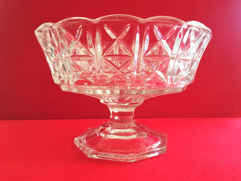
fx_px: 202
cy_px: 90
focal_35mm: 29
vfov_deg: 48.2
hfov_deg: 61.7
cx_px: 120
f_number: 2.2
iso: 64
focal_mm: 4.15
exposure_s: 1/33
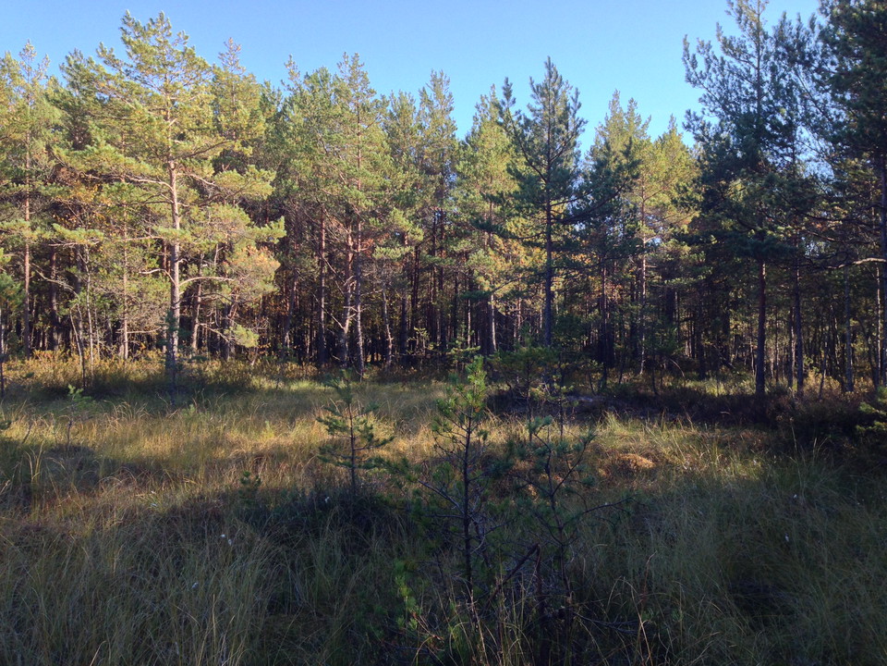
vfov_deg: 42.9
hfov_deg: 55.4
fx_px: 846
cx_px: 444
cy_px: 333
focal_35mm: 33
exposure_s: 1/189
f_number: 2.4
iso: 50
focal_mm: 4.12
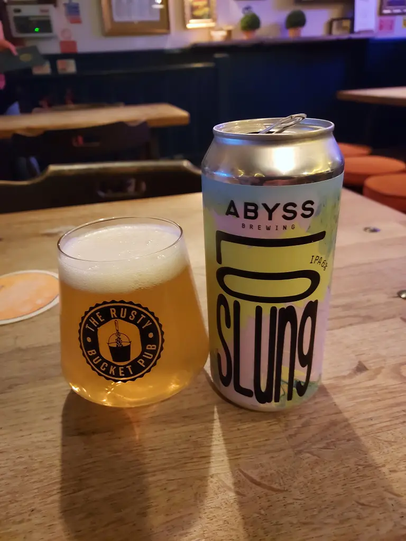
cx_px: 203
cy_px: 270
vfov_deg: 71.6
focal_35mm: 24
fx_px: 375
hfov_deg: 56.8
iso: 1000
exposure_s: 1/14
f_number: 1.8
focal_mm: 4.6
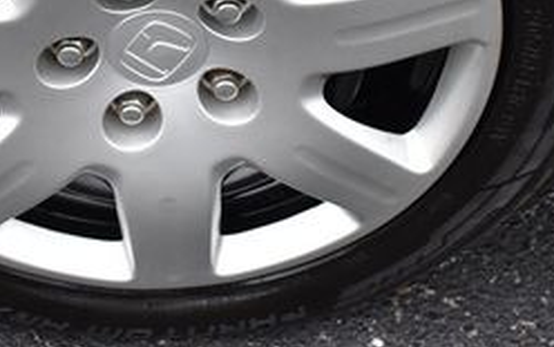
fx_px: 1072
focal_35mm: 71
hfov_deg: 28.7
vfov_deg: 17.5
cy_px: -64
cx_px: 159
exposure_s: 1/250
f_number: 3.5
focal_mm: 18
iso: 500
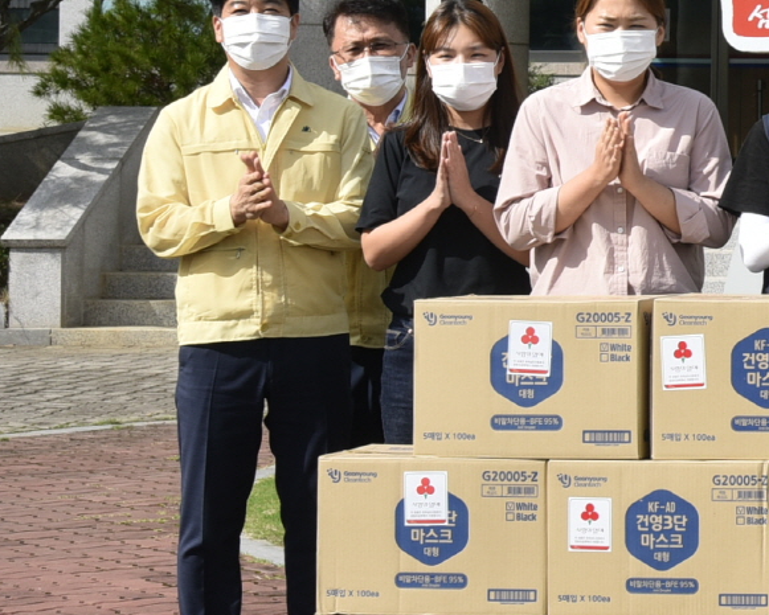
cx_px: 1395
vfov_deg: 11.4
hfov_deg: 12.9
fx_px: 3073
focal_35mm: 135
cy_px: 40
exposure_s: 1/125
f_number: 11
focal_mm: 38
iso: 100
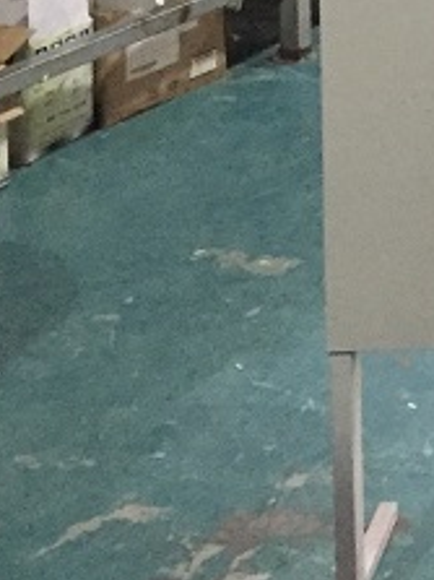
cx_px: 1014
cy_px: -333
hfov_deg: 10.1
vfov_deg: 14.1
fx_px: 2175
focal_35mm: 130
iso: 250
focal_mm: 4.15
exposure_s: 1/17
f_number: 2.2
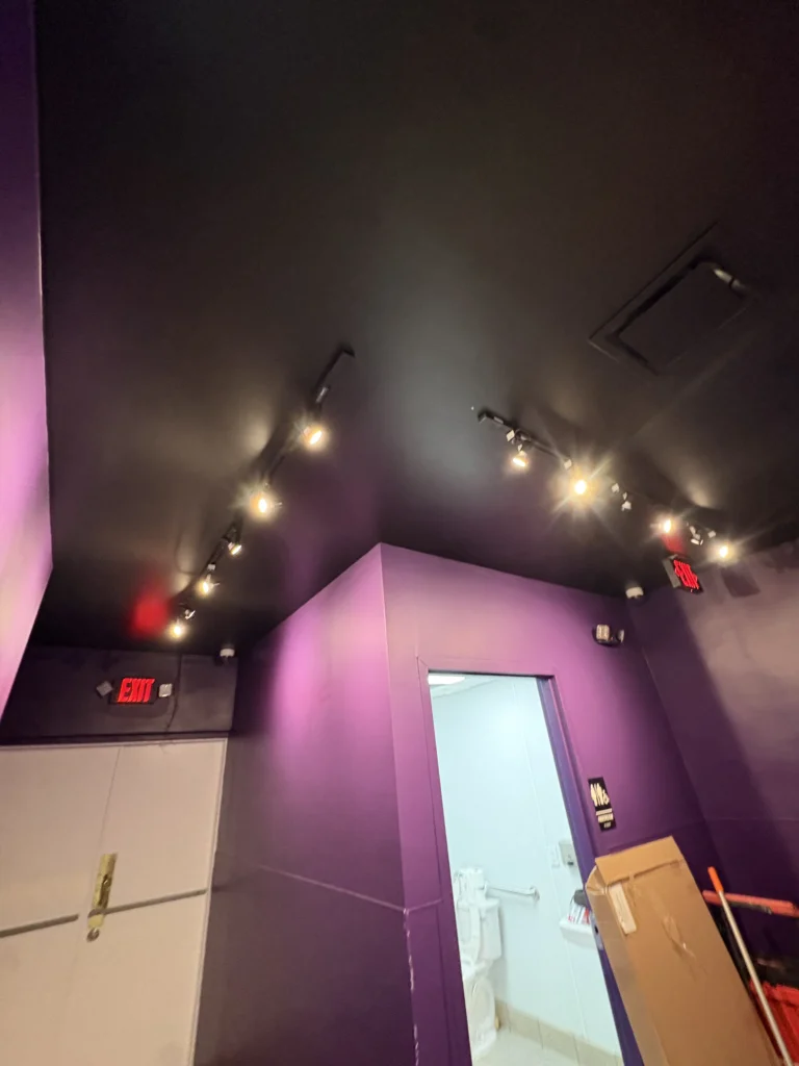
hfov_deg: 85.7
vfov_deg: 102.1
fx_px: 431
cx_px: 400
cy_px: 533
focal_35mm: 14
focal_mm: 2.22
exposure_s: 1/40
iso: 640
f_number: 2.2
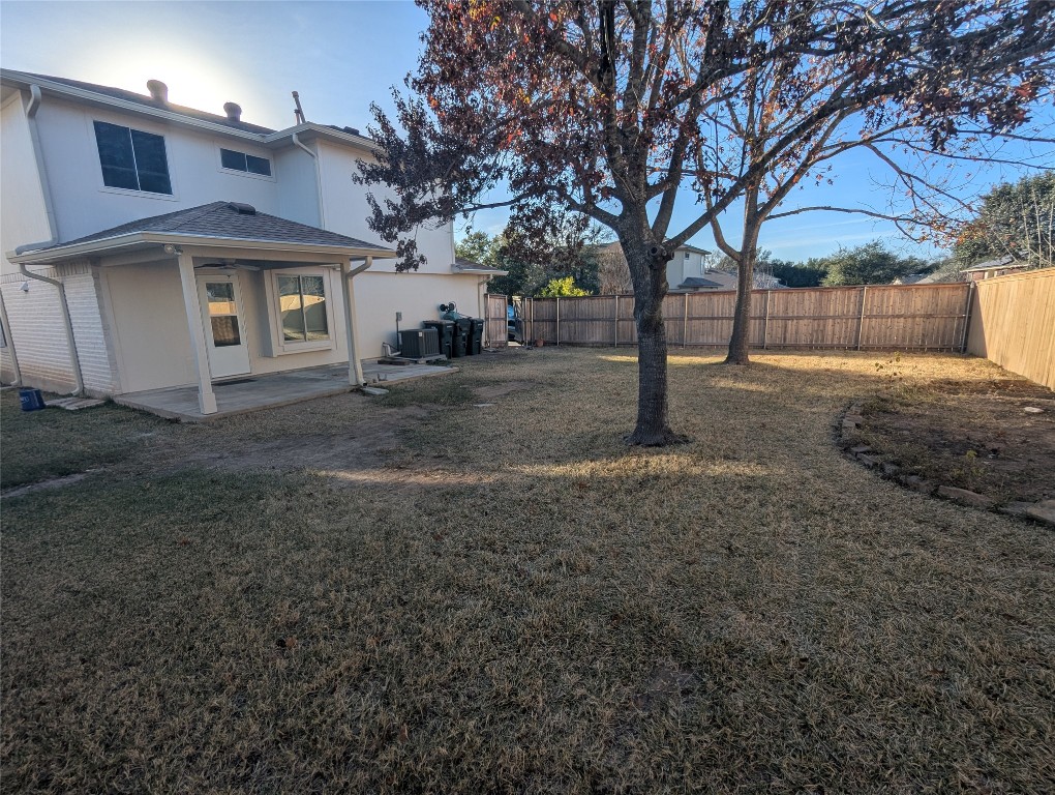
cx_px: 528
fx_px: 488
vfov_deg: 78.2
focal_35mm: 16
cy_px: 398
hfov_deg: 94.4
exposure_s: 1/1661
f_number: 2.2
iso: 36
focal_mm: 2.35
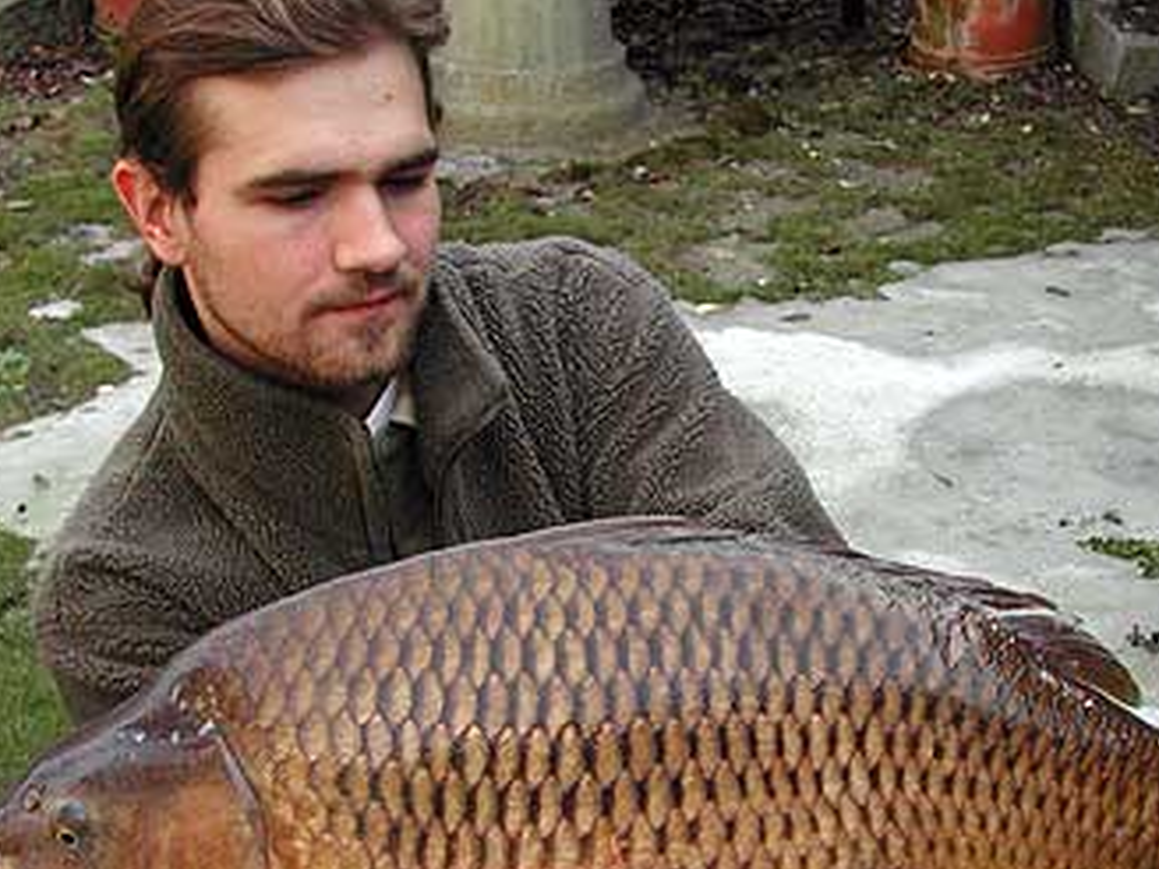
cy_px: 539
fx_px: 1942
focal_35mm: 58
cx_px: 629
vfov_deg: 25.2
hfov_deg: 33.2
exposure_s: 1/530
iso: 100
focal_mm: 8
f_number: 2.8
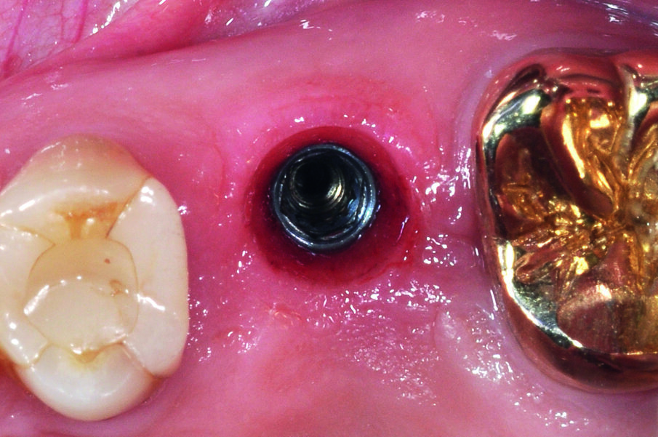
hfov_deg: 22.6
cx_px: 329
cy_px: 218
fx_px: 1643
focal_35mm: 90
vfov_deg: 15.2
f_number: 25
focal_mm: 60
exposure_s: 1/125
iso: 200
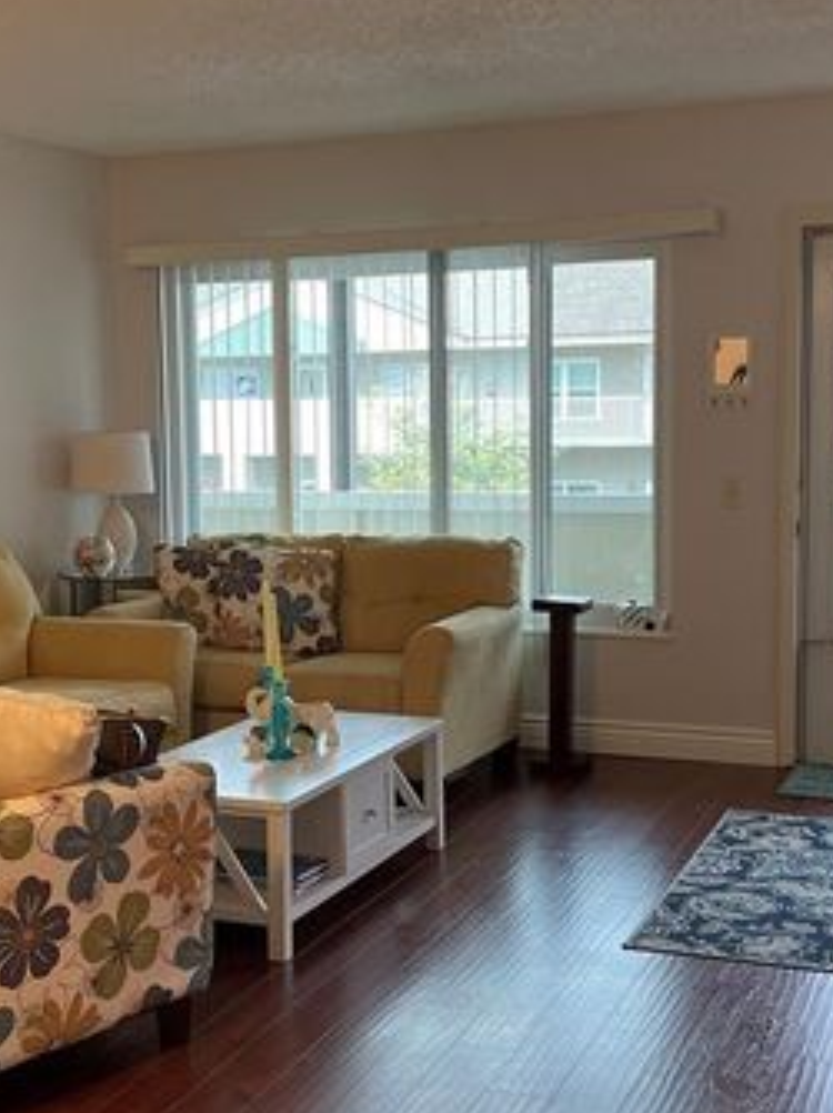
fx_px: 1606
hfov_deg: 29.0
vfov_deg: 38.2
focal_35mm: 50
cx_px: 327
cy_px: 552
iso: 160
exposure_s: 1/60
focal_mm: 5.1
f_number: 1.6
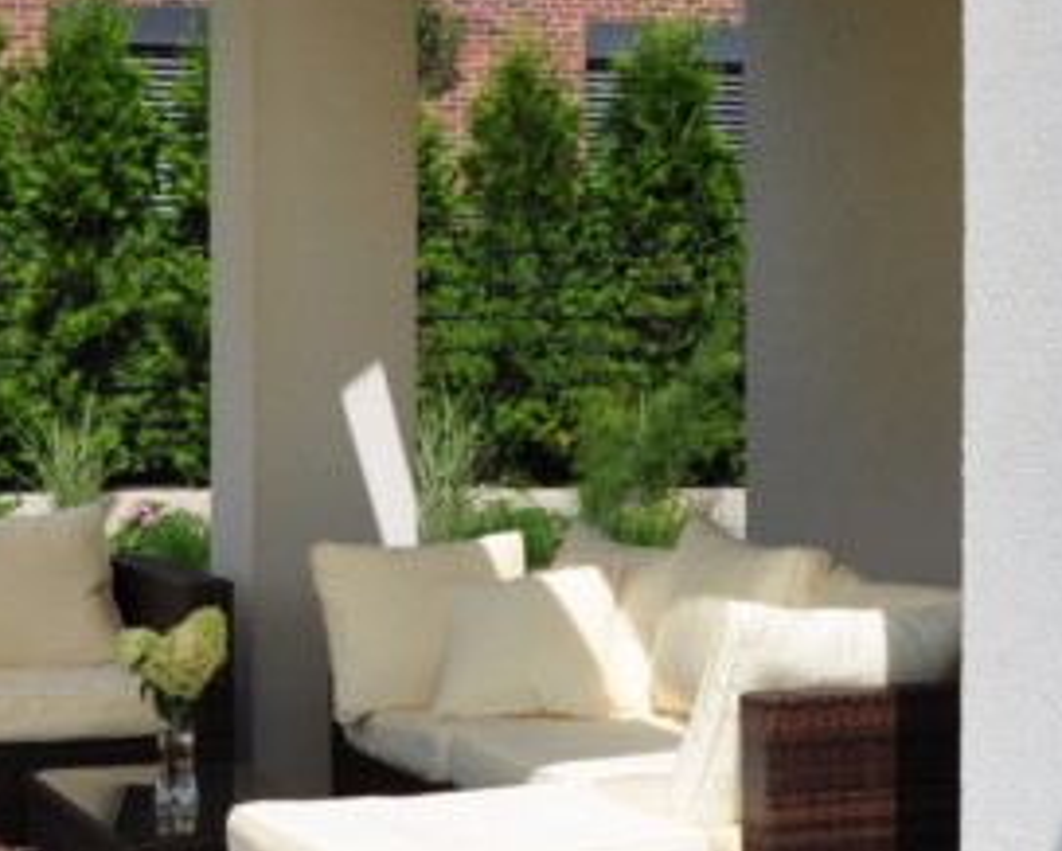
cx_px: 398
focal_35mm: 98
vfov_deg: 15.8
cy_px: 363
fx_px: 3068
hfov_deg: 19.6
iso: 200
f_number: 10
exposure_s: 1/400
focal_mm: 21
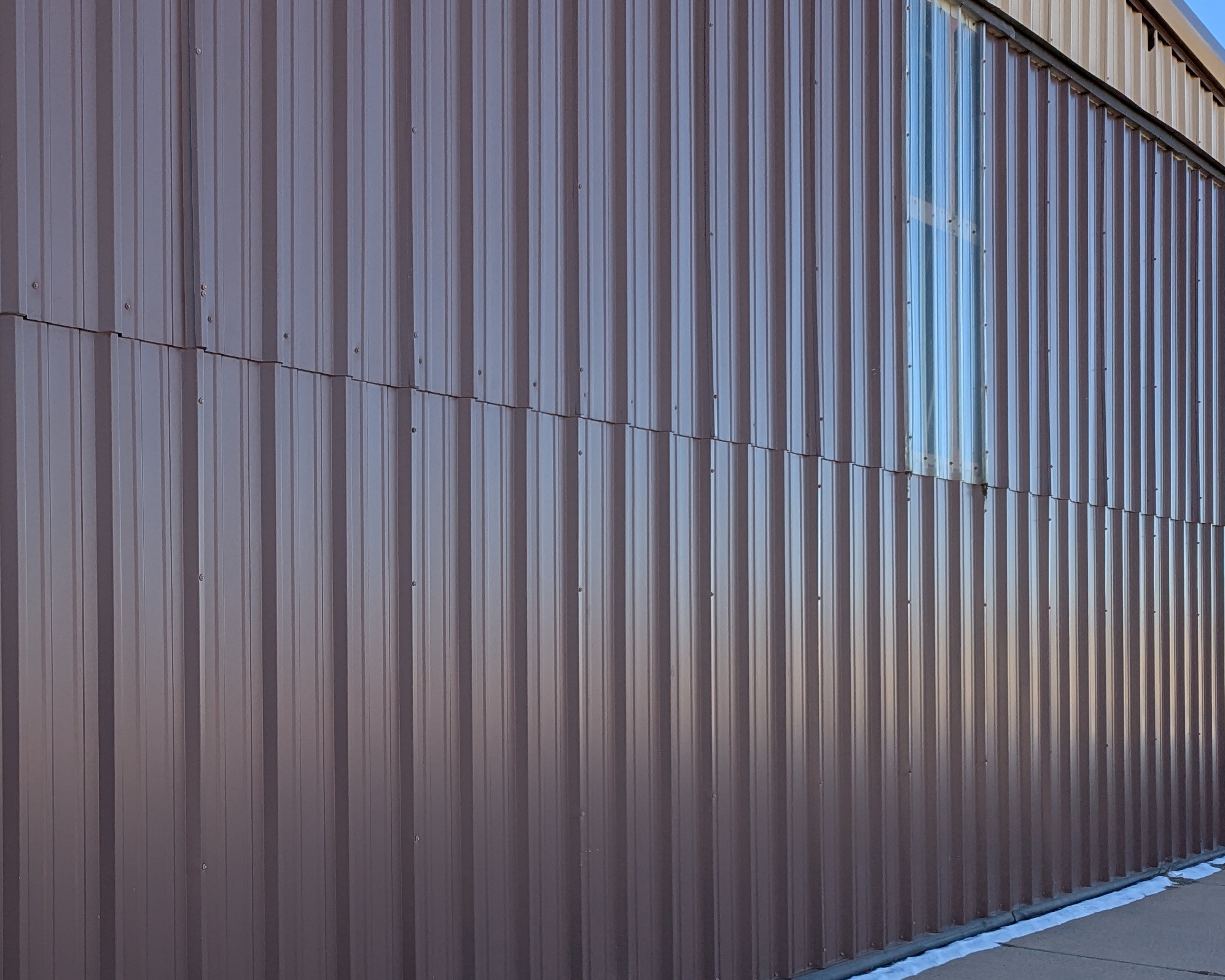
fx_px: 1740
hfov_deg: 37.7
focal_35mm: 48
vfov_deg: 31.2
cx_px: 291
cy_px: 657
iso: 40
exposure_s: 1/781
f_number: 1.85
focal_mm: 6.81
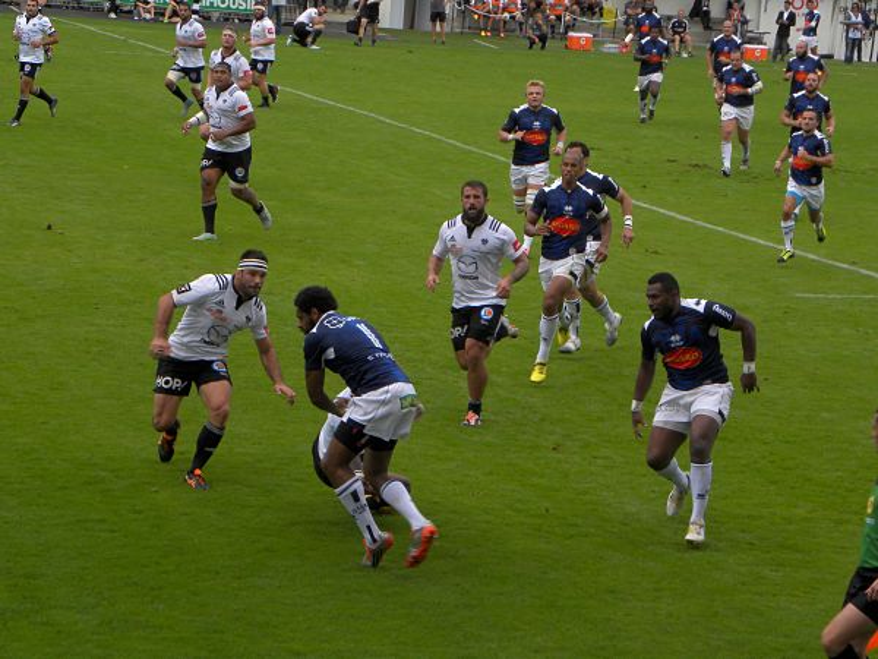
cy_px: 330
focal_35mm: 129
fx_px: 3272
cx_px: 439
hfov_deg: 15.3
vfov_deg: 11.5
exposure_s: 1/186
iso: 64
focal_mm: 23
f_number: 4.5
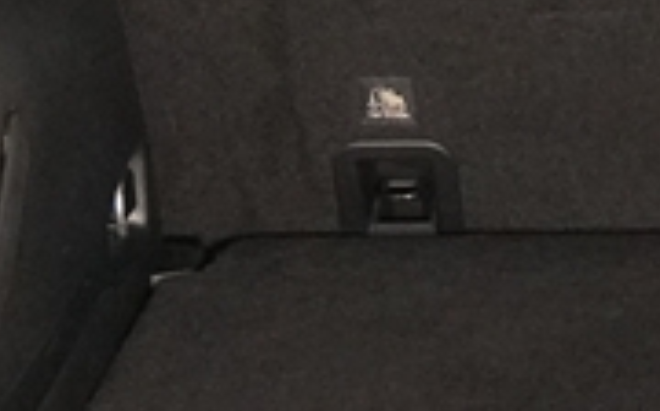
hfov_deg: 11.0
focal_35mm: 183
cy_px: -112
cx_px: 983
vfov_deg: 7.1
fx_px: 3286
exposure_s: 1/160
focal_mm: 21
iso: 6400
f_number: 2.8
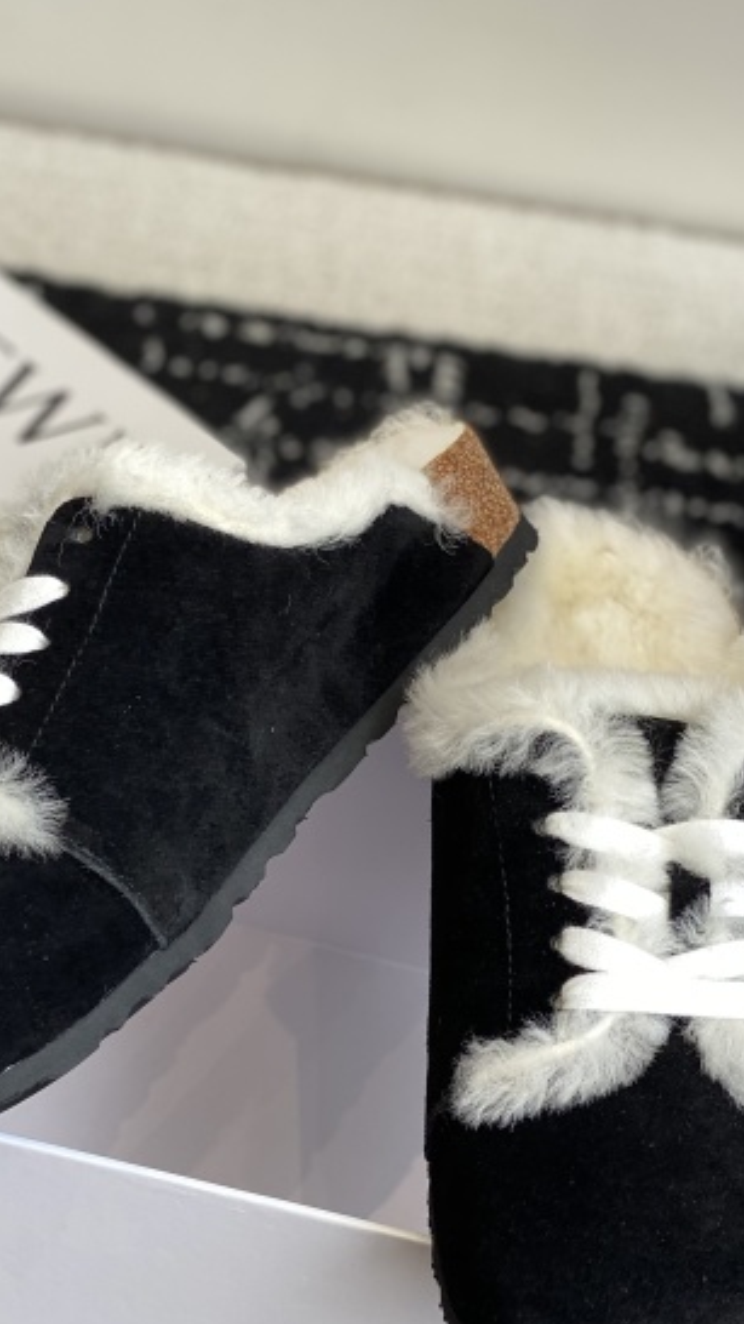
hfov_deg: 14.6
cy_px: 798
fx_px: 2912
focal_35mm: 83
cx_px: 371
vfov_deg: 25.6
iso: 32
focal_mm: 6
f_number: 2
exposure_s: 1/122
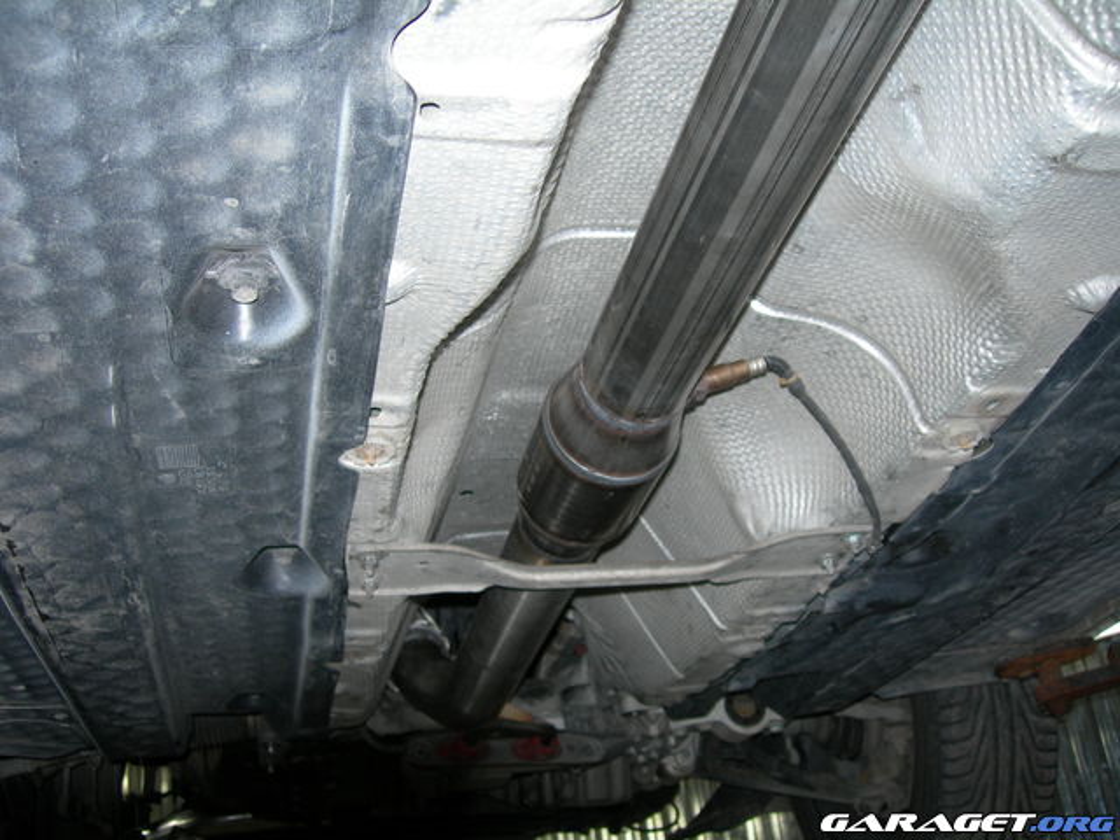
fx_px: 1229
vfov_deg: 37.7
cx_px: 560
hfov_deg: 49.0
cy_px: 420
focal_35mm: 38
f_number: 2.8
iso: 50
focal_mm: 7.8
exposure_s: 1/60.1
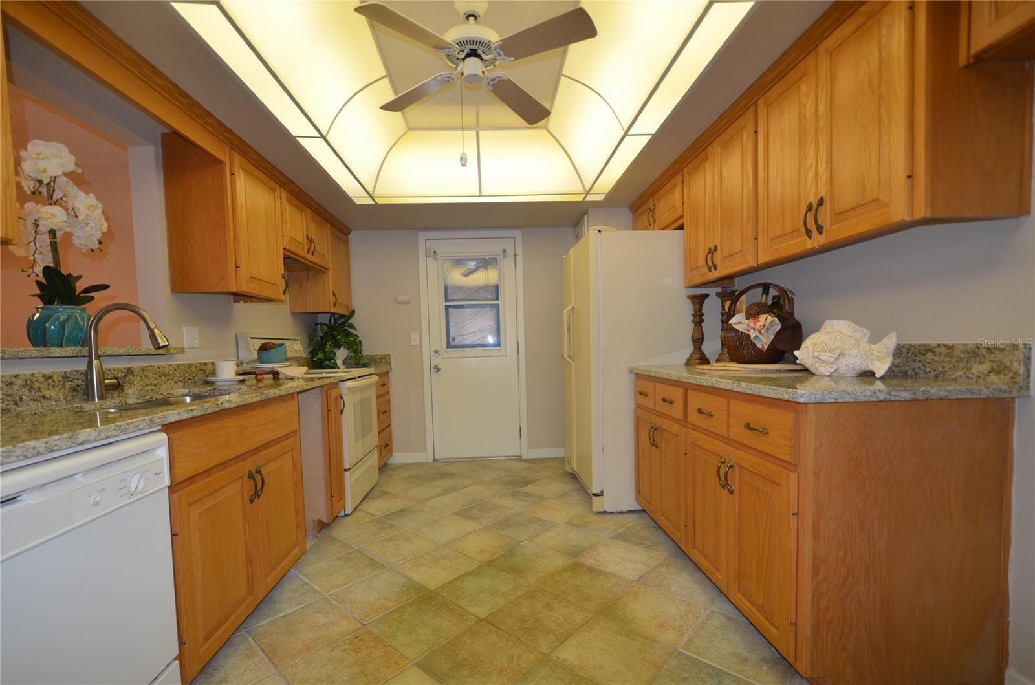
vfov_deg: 77.0
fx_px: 430
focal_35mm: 15
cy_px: 342
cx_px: 518
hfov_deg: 100.5
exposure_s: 1/80
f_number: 3.5
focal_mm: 10
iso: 400
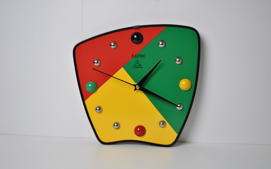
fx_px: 369
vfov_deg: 25.8
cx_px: 137
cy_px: 90
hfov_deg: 40.3
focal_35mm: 50
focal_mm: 32
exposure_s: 1/60
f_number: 4.8
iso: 200
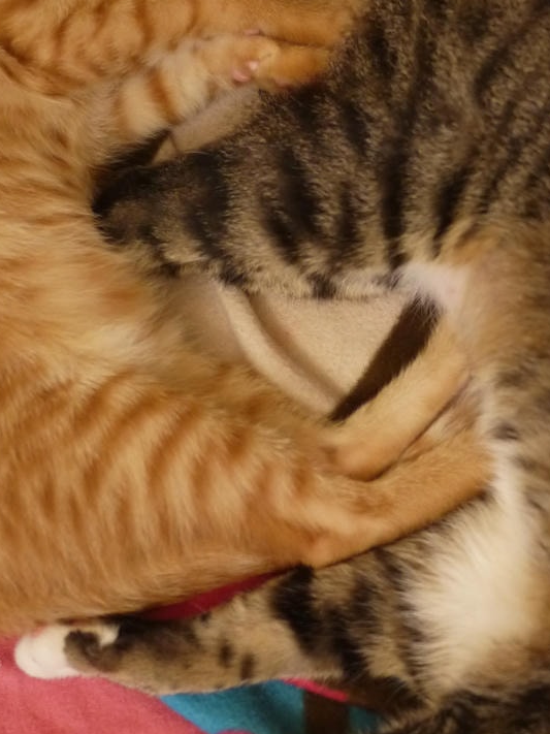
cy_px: 347
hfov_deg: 16.4
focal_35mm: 90
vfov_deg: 21.8
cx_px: 342
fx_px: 1907
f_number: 1.7
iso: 800
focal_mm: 20
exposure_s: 1/40
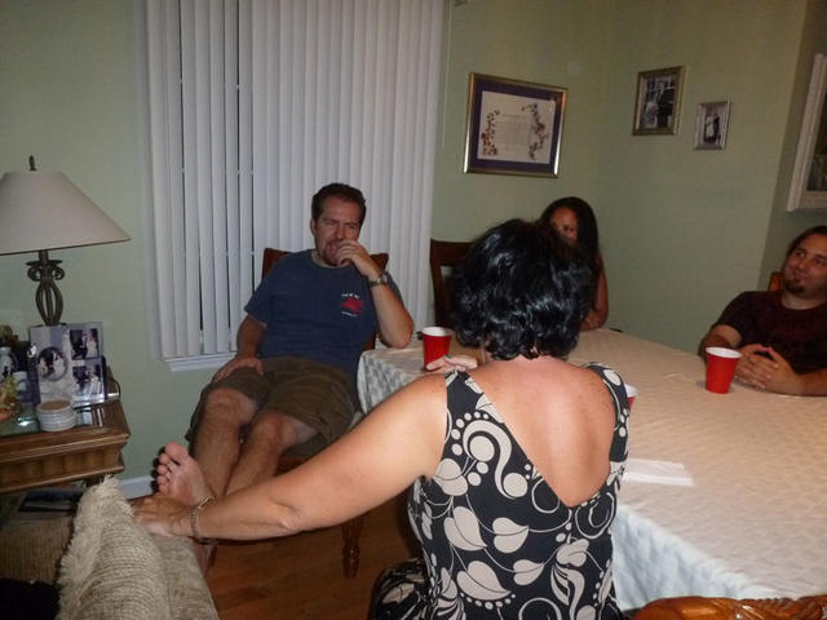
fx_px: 573
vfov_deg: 56.8
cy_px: 310
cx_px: 414
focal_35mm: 24
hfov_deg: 71.6
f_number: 3.3
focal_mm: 4.3
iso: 400
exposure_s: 1/125
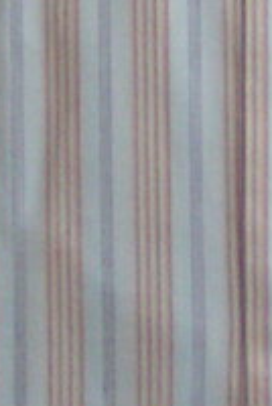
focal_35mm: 263
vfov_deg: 7.8
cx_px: 289
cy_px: -75
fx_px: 2970
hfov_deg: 5.2
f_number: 2.8
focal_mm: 5.8
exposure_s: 1/40
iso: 100
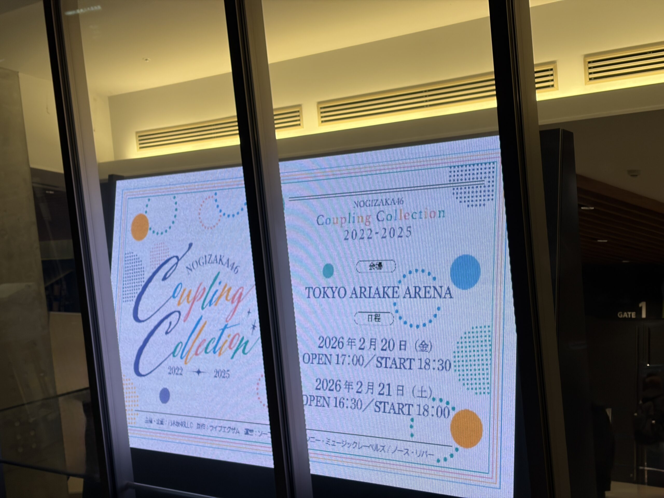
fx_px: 997
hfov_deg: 36.8
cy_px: 249
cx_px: 332
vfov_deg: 28.0
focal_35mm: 52
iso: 40
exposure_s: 1/117
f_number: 1.6
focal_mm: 5.96
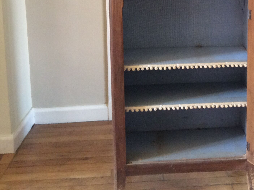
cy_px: 17
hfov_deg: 32.0
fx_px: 432
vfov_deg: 24.0
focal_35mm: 59
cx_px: 199
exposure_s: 1/25
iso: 160
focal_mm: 3.3
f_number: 2.4
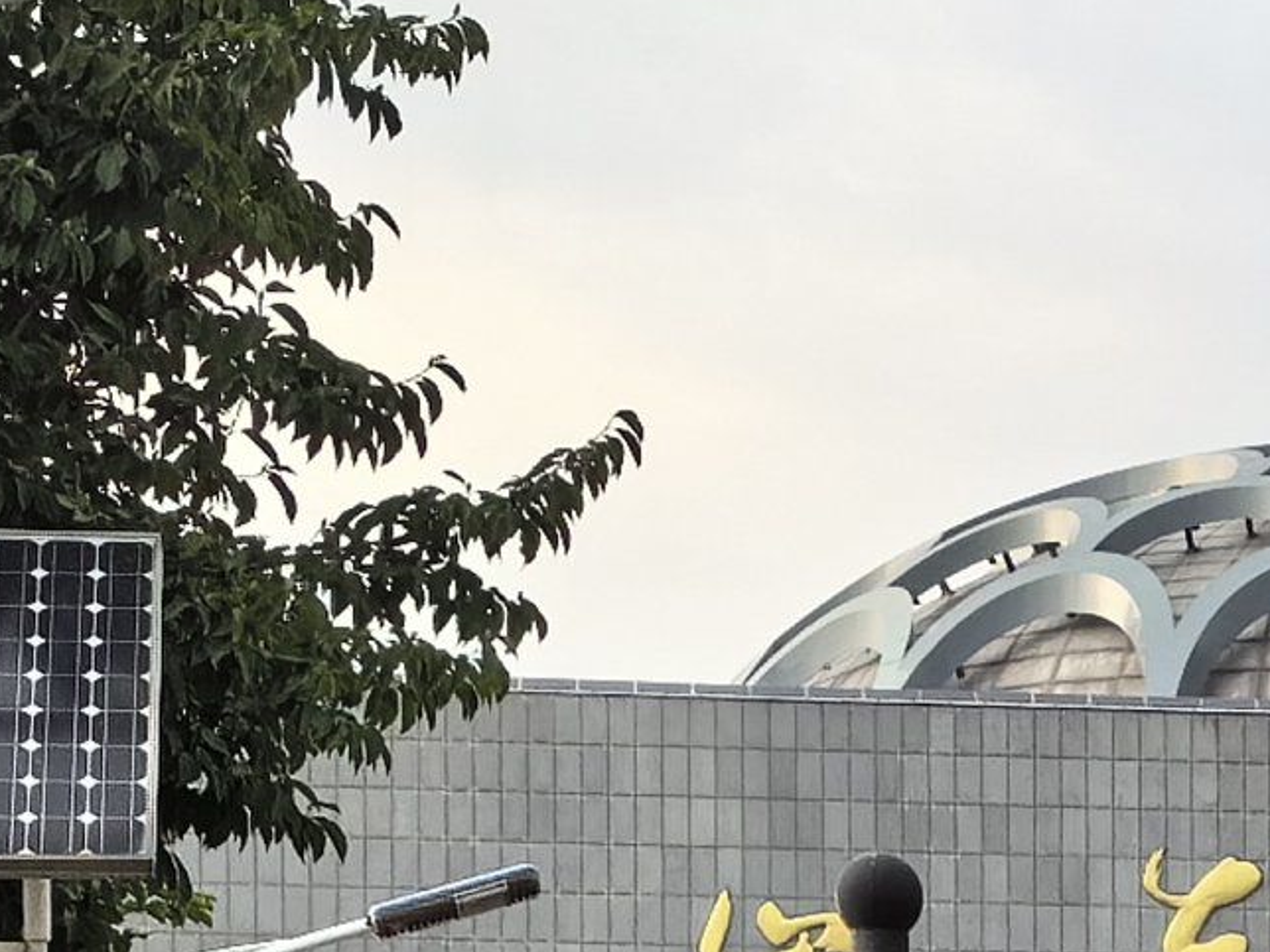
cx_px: 1628
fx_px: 6384
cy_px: 1938
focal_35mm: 174
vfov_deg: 8.1
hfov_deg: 11.1
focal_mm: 5.75
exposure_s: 1/1000
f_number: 2
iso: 50
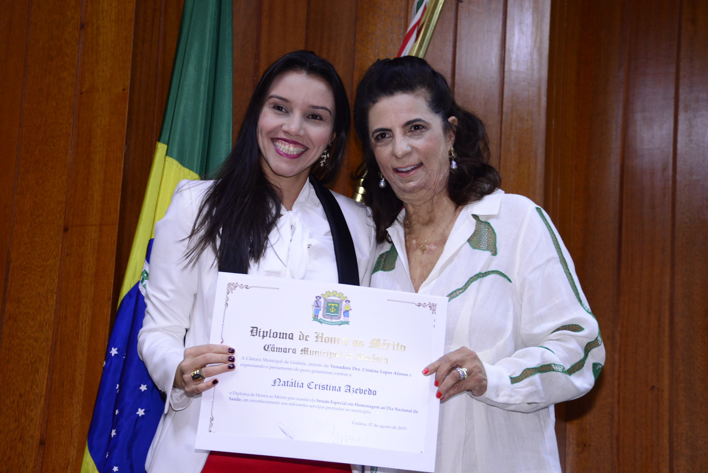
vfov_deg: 17.5
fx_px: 1535
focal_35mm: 78
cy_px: 236
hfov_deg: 26.0
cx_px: 354
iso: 2000
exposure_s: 1/60
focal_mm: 78
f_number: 5.3
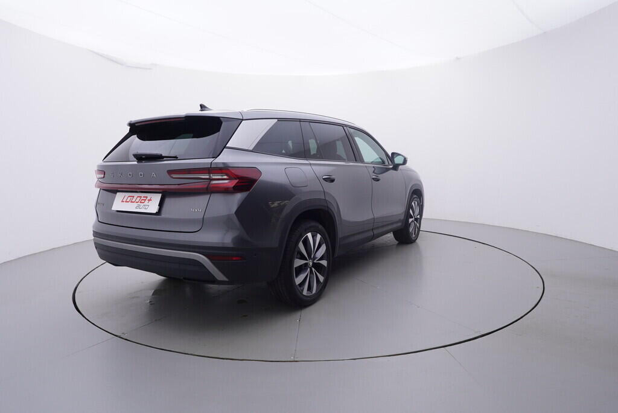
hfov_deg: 77.3
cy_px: 206
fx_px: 386
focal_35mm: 22
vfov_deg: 56.2
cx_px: 309
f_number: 5
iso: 200
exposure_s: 1/80
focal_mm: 15
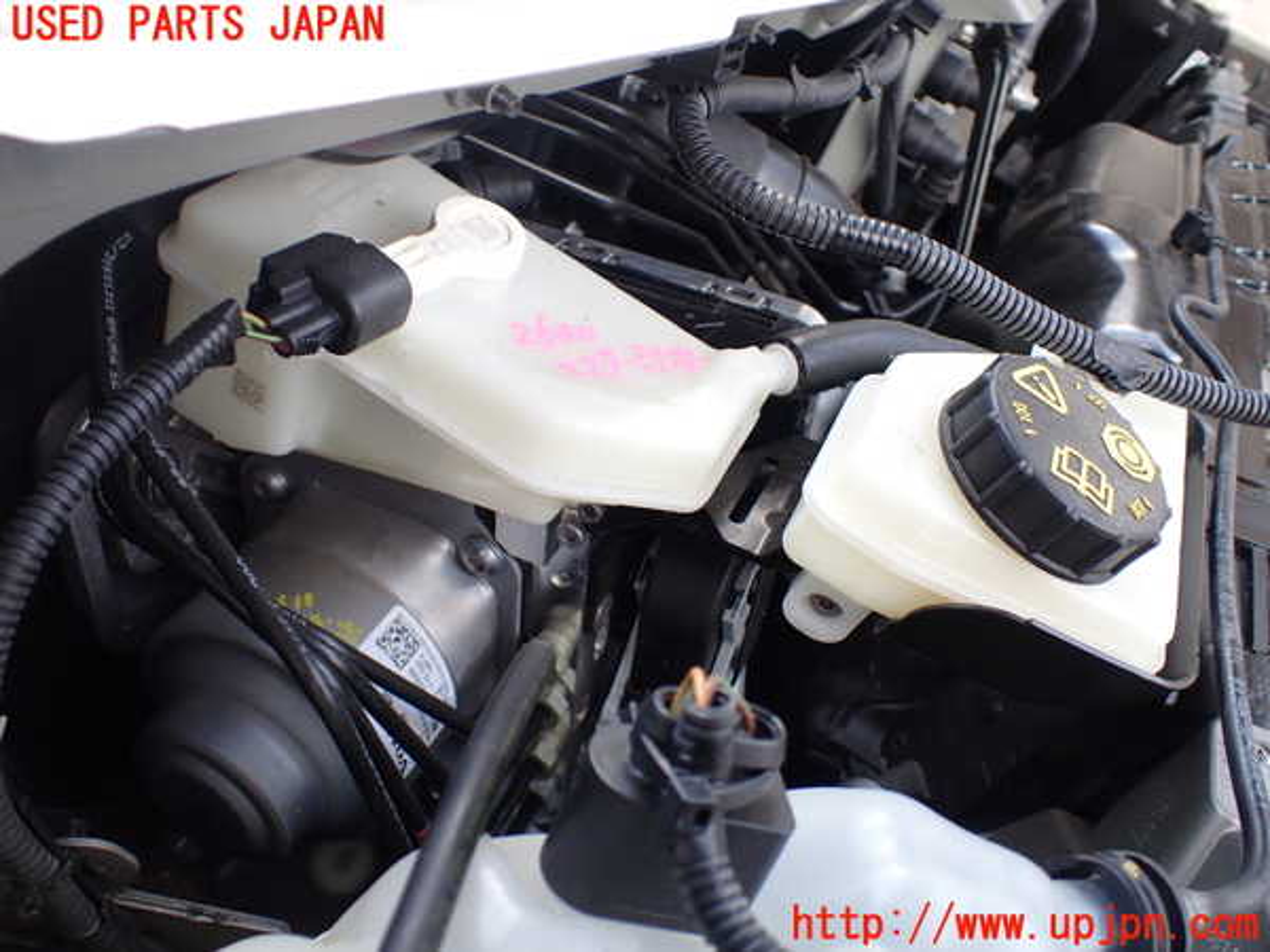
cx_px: 635
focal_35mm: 30
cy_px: 476
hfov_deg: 60.0
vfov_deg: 46.8
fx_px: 1101
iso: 100
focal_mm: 5.4
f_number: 2.3
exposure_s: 1/200
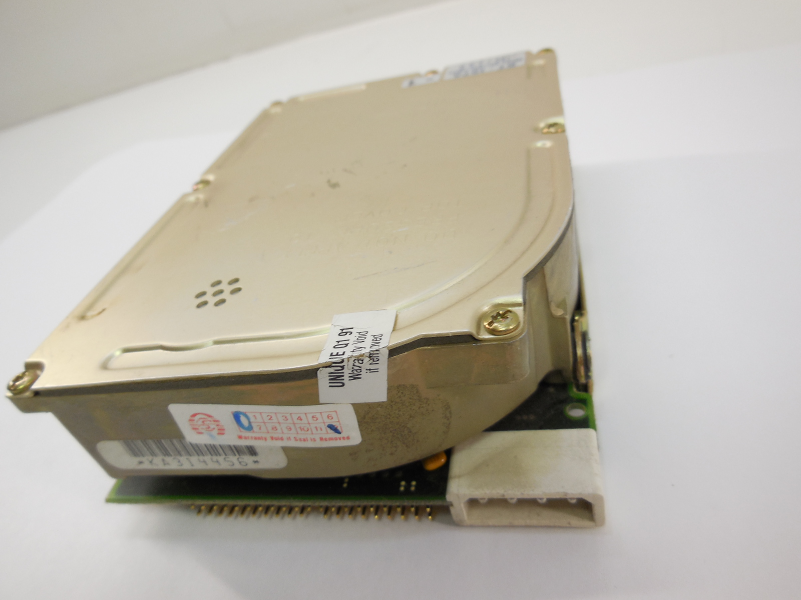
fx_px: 578
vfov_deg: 54.9
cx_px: 400
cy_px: 300
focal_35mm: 25
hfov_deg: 69.4
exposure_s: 1/40
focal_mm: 4.5
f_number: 3.1
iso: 125
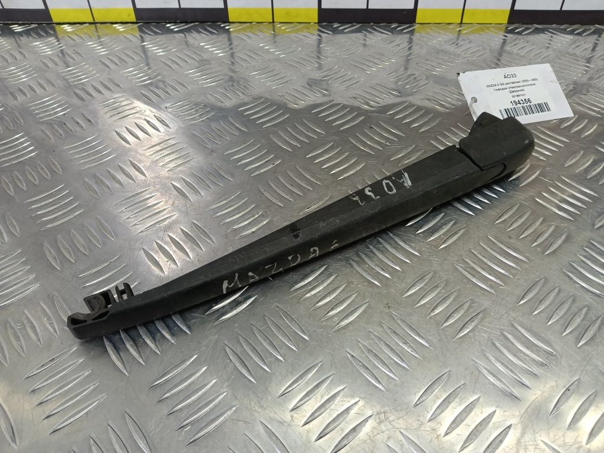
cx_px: 302
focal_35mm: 23
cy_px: 226
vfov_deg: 58.9
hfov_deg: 73.9
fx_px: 401
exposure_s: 1/50
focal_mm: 4.11
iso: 97
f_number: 1.6
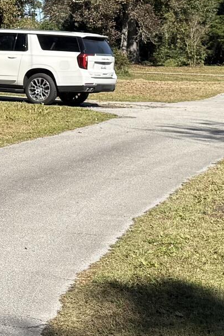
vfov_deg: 16.4
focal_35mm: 124
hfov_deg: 10.3
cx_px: -212
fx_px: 1157
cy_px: 51
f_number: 1.78
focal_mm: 6.76
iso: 80
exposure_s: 1/3425
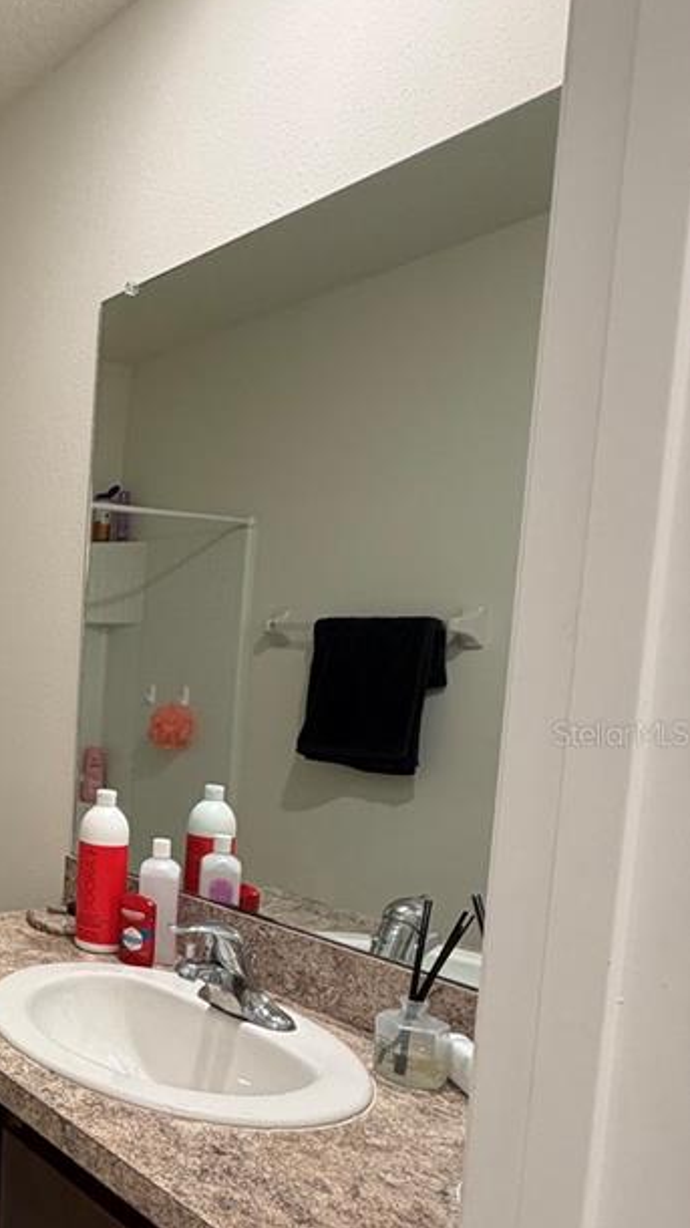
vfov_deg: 63.8
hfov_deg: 30.6
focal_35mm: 30
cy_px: 733
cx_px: -209
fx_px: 976
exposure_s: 1/60
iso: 200
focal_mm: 2.22
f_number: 2.2
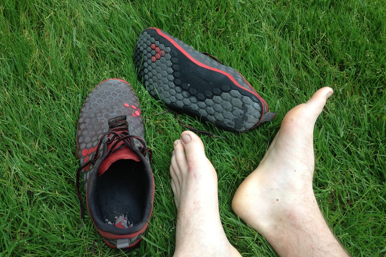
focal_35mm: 37
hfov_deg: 51.9
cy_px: 137
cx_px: 190
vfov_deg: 35.9
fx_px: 397
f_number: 2.4
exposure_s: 1/305
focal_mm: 4.28
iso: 50
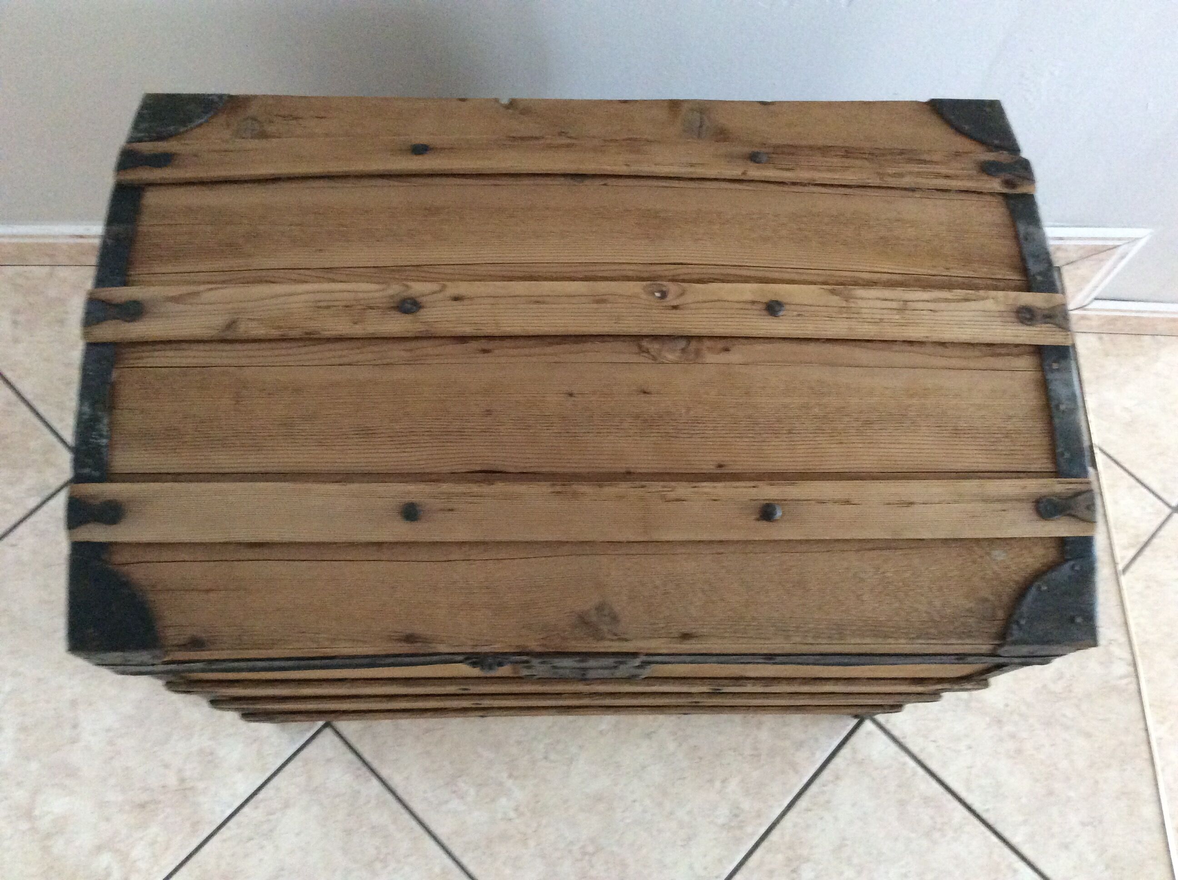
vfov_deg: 44.1
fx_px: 1087
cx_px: 589
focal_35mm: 32
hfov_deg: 56.9
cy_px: 440
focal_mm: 3.3
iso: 320
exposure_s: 1/17
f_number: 2.4
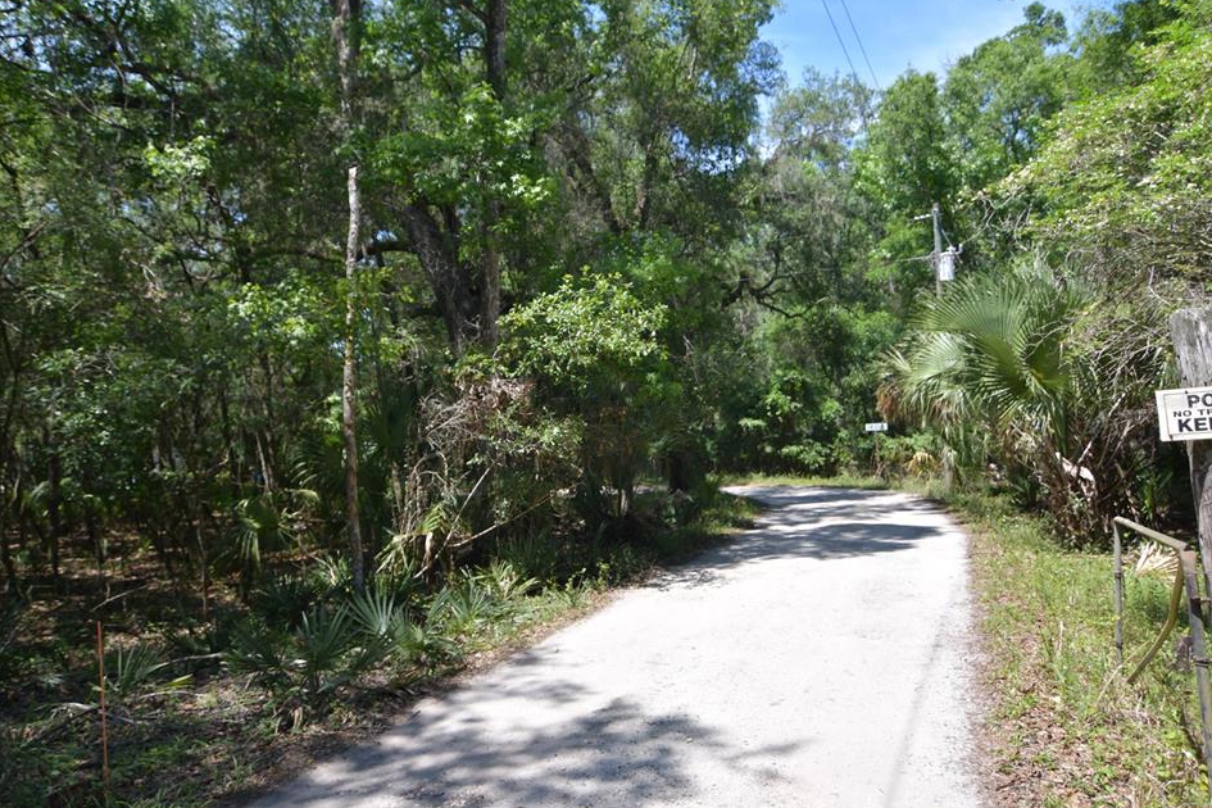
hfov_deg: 69.4
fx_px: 875
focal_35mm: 26
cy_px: 401
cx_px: 576
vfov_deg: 49.6
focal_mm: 16
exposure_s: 1/2000
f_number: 2.8
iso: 200
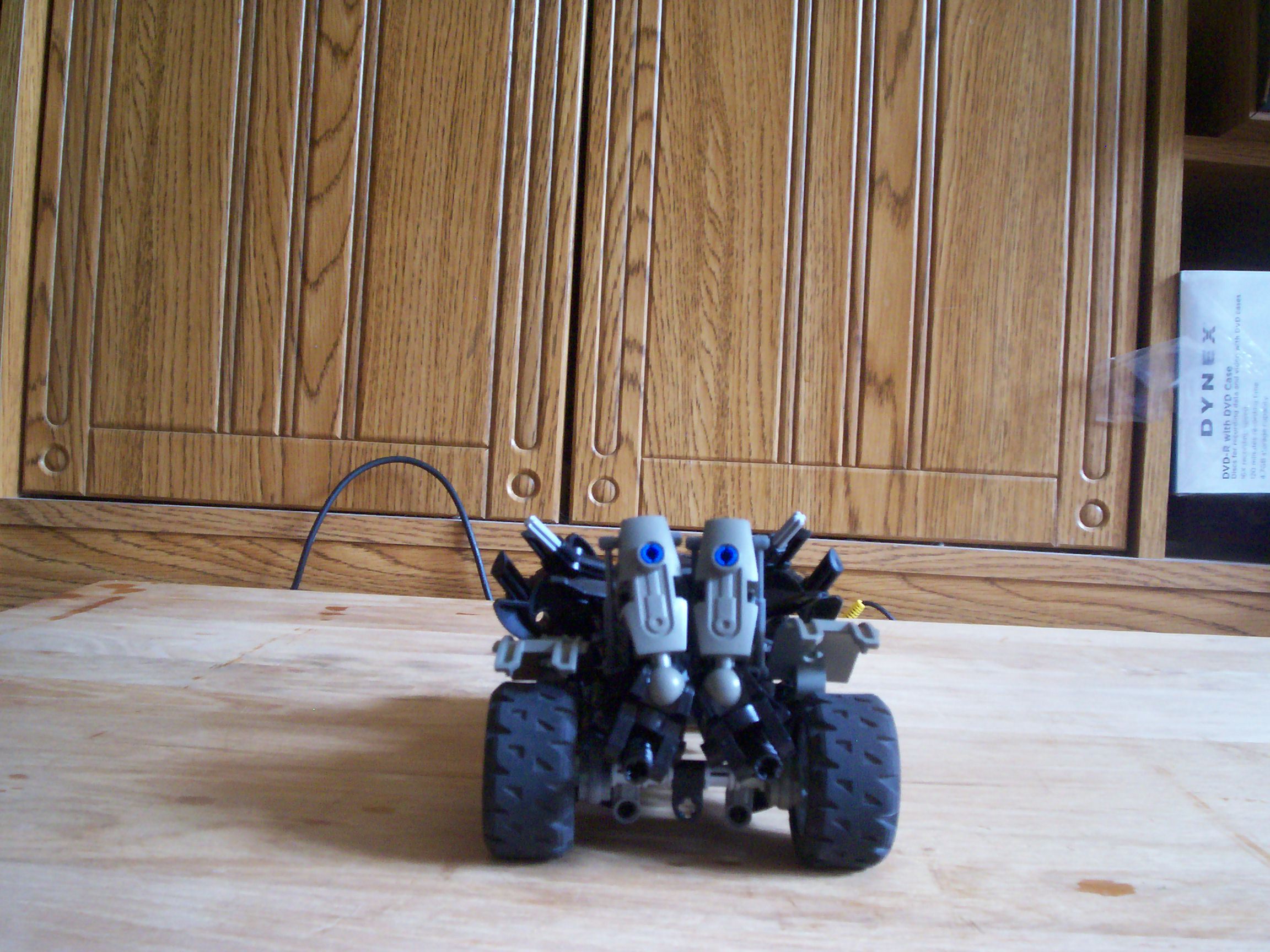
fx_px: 1321
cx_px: 635
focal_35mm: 36
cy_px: 476
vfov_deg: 39.7
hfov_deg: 51.4
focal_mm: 5.9
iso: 230
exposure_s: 1/8
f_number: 4.5
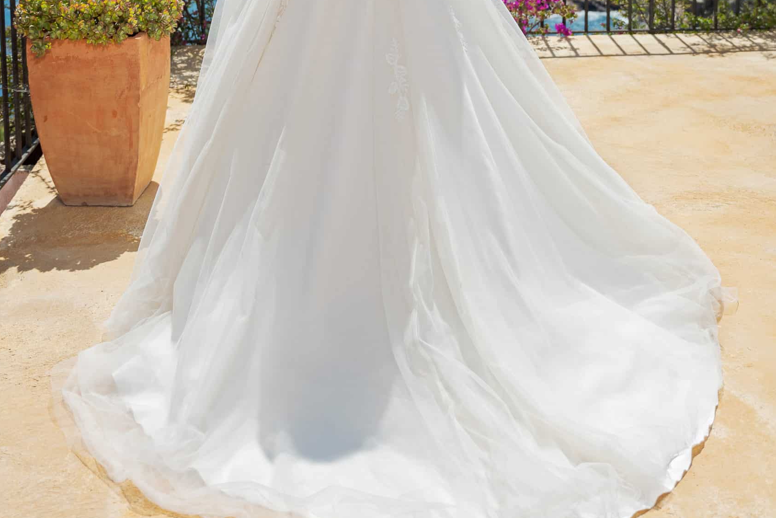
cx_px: 385
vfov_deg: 26.8
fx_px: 1013
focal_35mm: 47
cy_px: -21
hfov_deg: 41.9
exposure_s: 1/1600
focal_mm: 31
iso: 100
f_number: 3.2
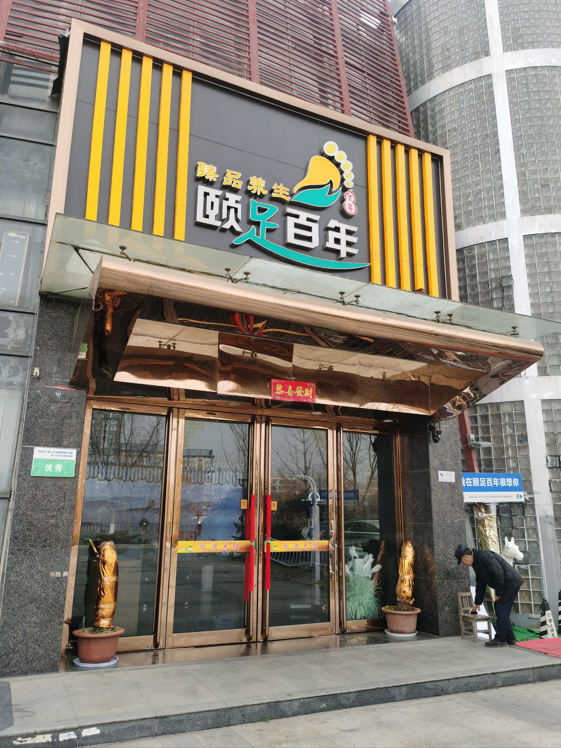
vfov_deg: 65.3
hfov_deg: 51.4
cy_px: 374
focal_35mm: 27
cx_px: 280
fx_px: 583
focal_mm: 5.56
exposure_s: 1/1111
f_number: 1.6
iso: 50
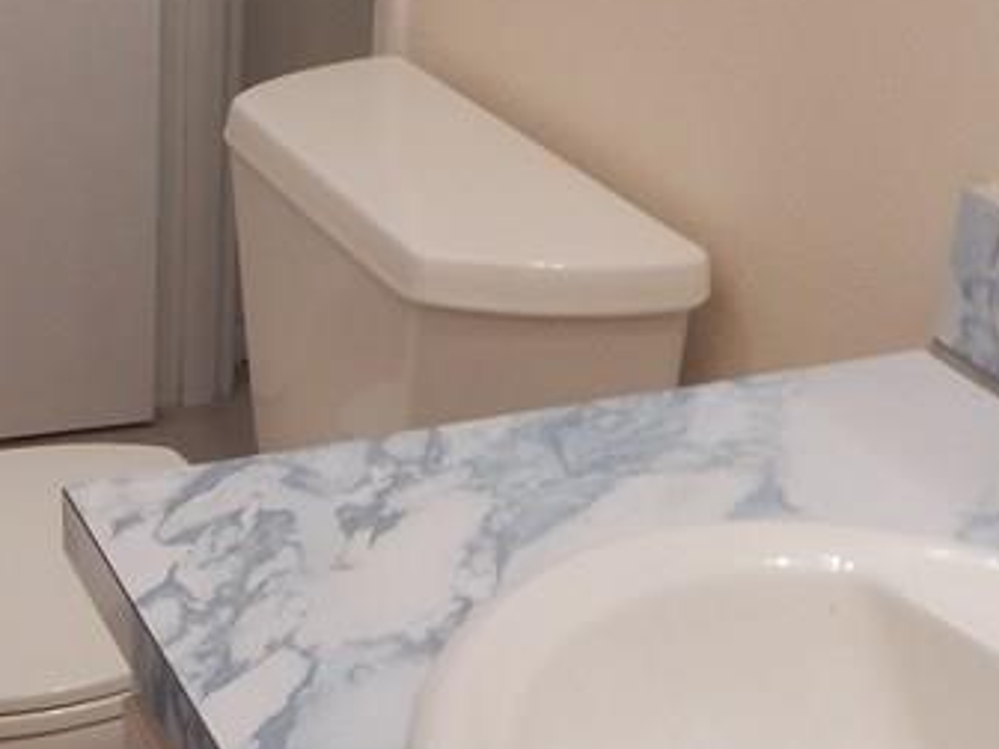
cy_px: 169
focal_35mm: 67
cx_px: -27
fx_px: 1934
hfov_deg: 27.2
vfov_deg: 21.7
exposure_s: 1/30
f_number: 3
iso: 140
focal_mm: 4
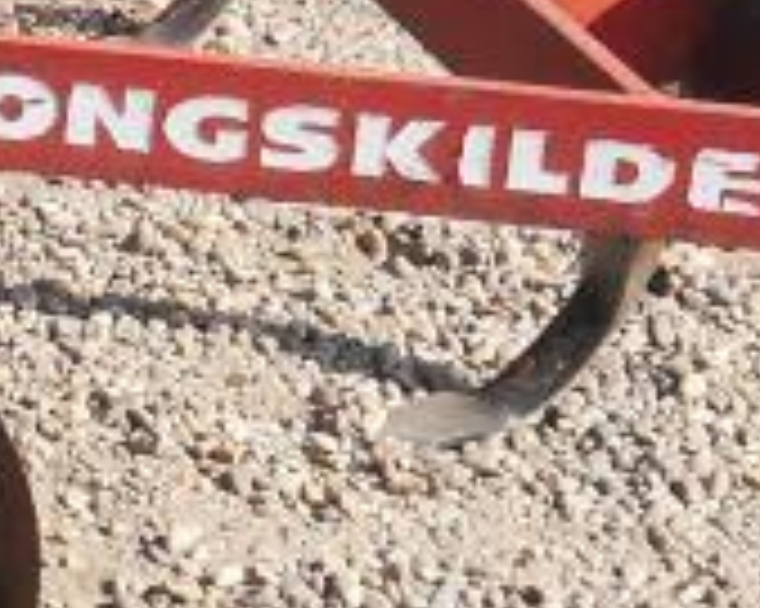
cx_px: -688
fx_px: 3732
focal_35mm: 166
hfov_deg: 10.8
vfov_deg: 9.2
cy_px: -135
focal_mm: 14
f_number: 5.6
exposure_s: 1/320
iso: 160
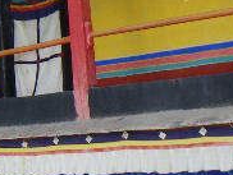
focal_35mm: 123
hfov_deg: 14.2
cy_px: 93
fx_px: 829
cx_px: -181
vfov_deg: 12.1
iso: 50
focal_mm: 5
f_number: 3.5
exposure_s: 1/80
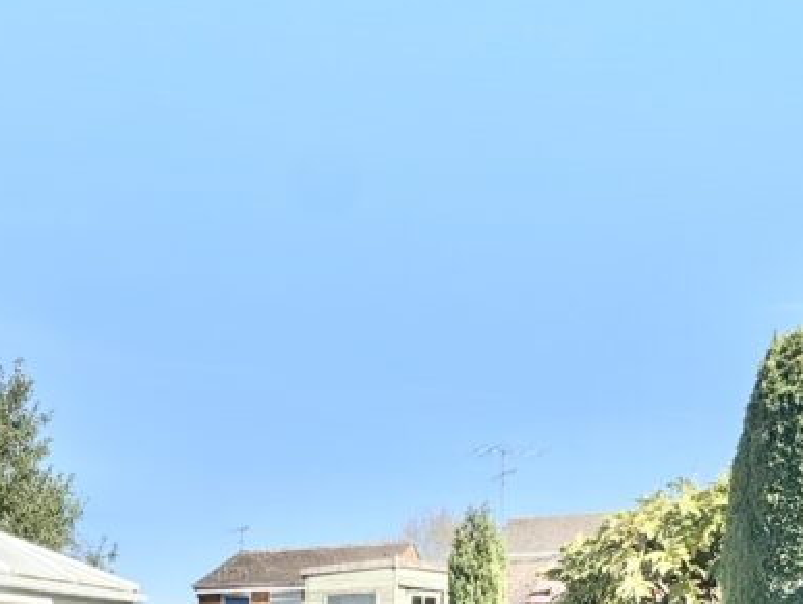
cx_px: 187
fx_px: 859
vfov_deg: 33.1
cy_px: 689
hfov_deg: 47.9
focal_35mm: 37
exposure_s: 1/2415
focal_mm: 2.22
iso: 40
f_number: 2.2
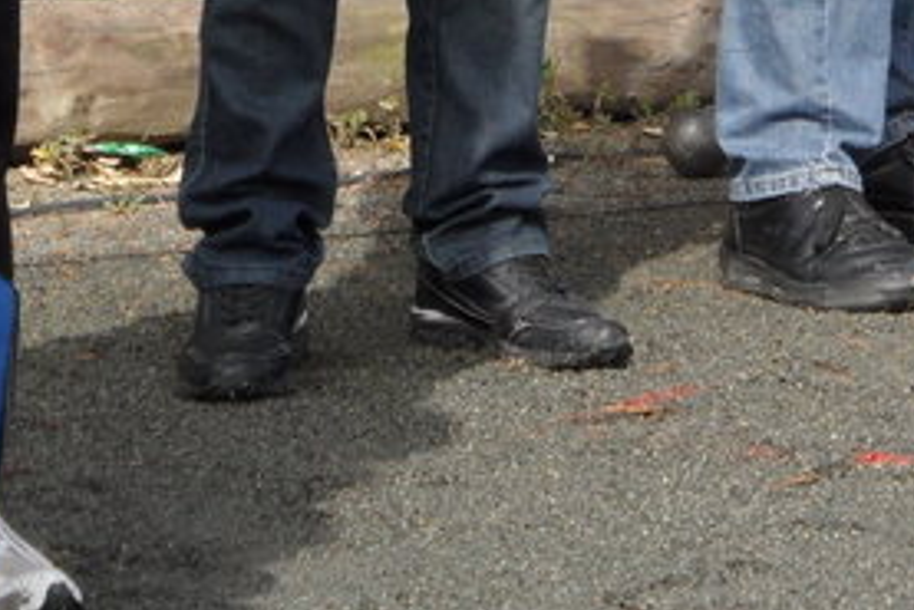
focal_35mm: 432
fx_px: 10973
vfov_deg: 3.2
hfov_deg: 4.8
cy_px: -221
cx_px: 1066
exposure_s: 1/350
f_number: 4.4
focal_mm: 20
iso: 80
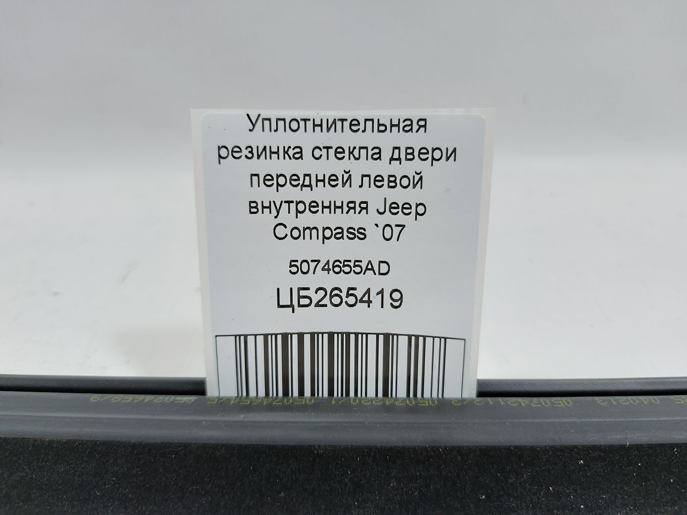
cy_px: 258
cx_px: 344
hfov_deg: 71.6
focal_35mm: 24
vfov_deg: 56.8
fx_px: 476
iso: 80
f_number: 1.8
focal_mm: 5.23
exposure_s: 1/50
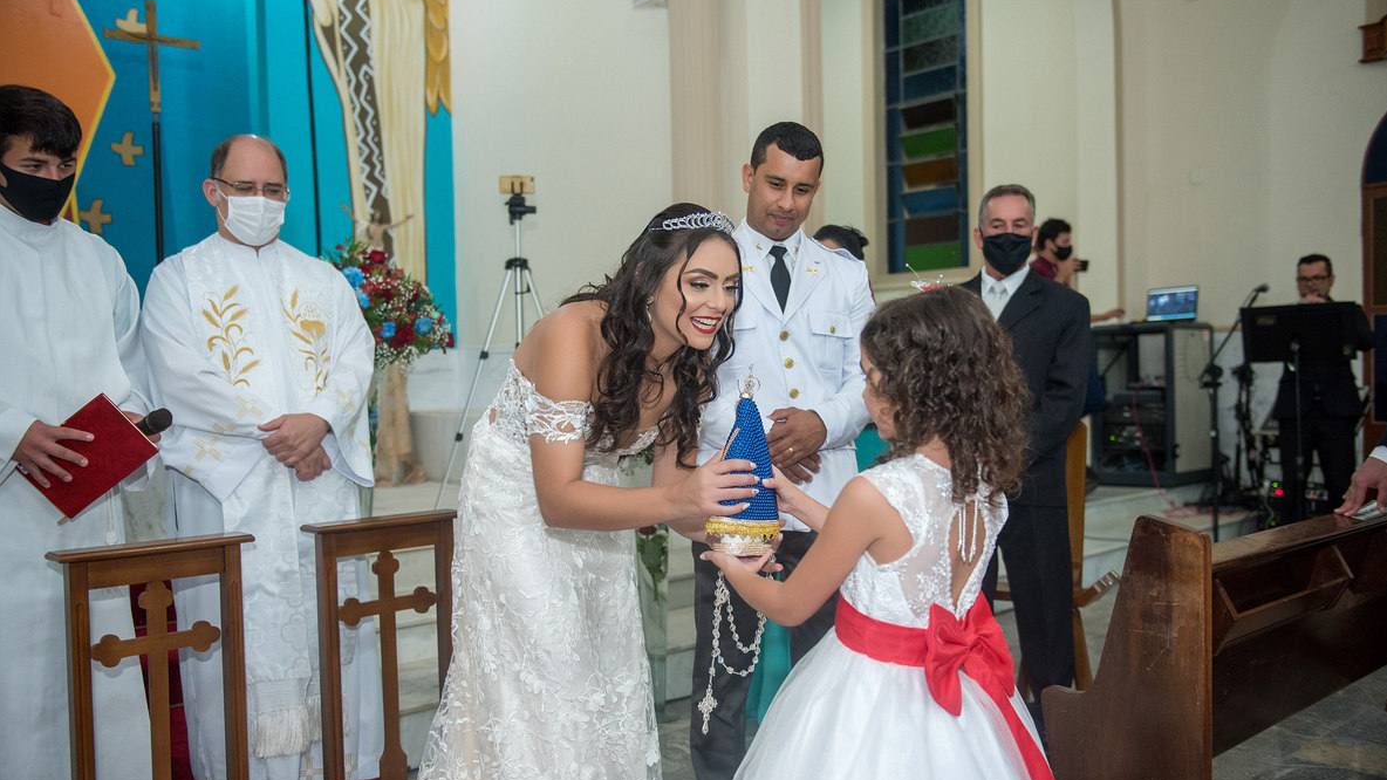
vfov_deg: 34.6
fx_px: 1250
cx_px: 702
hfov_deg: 58.0
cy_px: 413
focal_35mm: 34
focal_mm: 32
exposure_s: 1/125
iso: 1600
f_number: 2.8
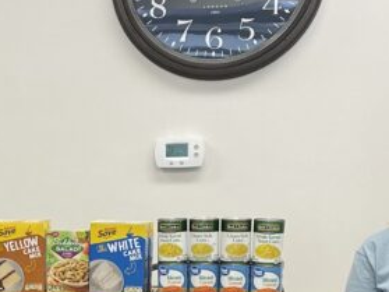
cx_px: -85
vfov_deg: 13.0
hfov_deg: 16.8
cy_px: 313
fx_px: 1258
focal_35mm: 112
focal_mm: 4.2
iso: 125
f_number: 1.6
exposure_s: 1/120
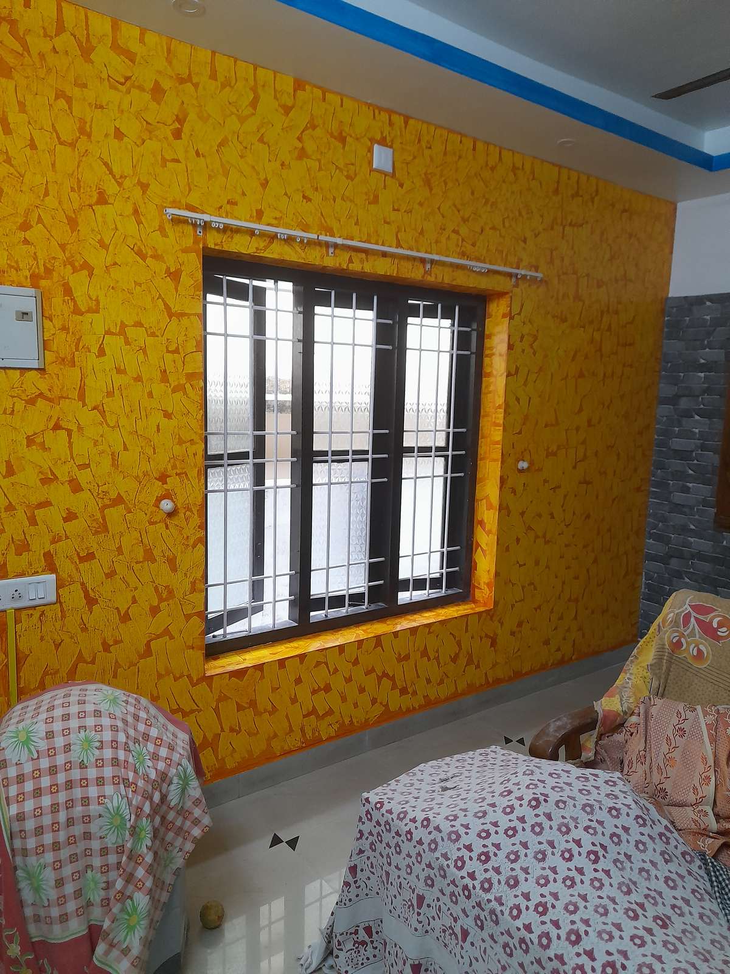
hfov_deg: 54.9
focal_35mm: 25
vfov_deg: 69.4
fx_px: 703
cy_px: 487
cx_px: 365
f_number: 2
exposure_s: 1/50
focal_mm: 4.6
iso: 320
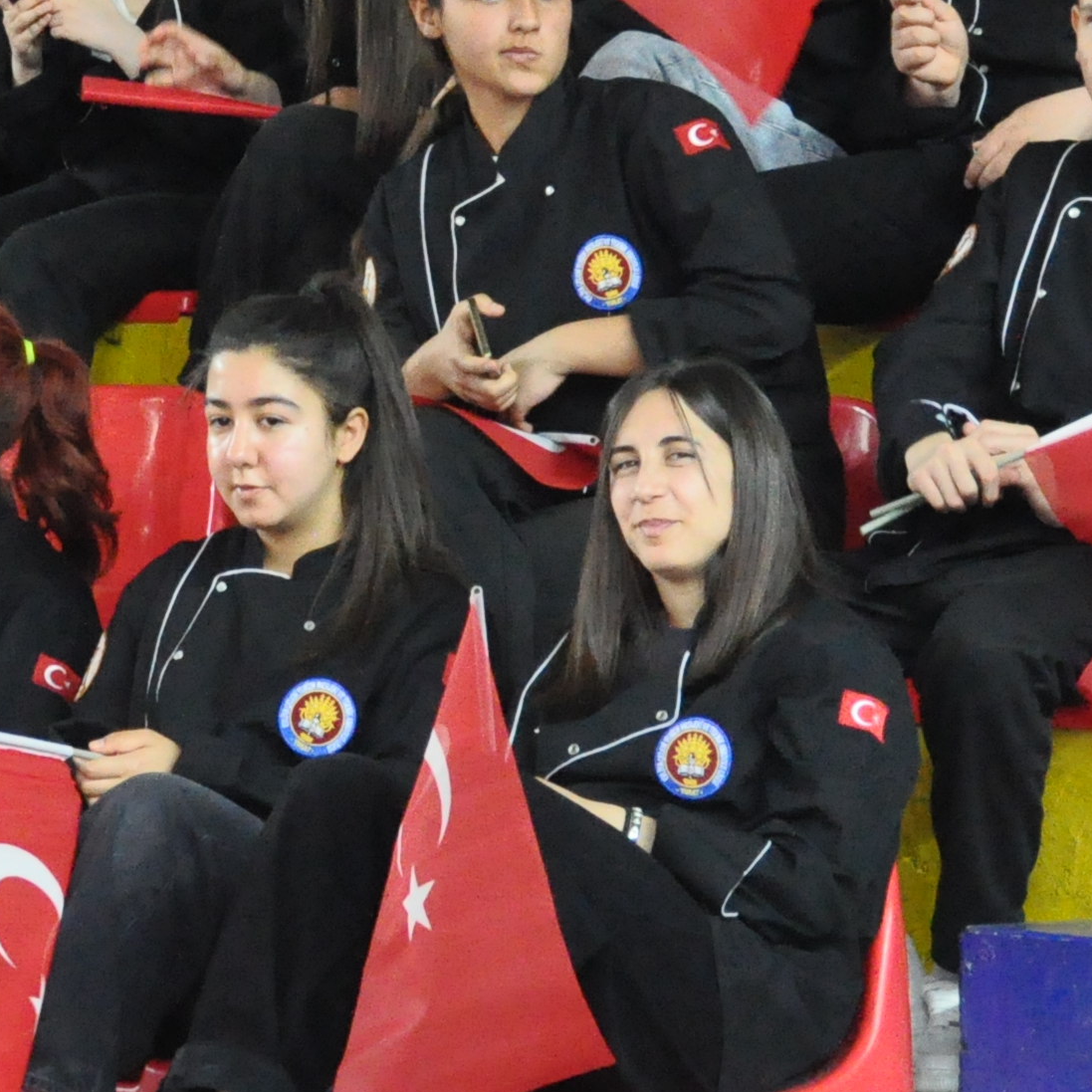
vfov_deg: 8.3
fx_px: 7459
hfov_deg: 8.3
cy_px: 150
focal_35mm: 209
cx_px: -62
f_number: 5.6
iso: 3200
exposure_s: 1/80
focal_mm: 42
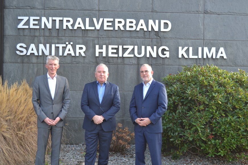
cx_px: 124
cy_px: 82
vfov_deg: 29.9
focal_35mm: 45
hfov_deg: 43.6
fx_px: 310
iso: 320
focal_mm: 30
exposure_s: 1/125
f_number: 5.6
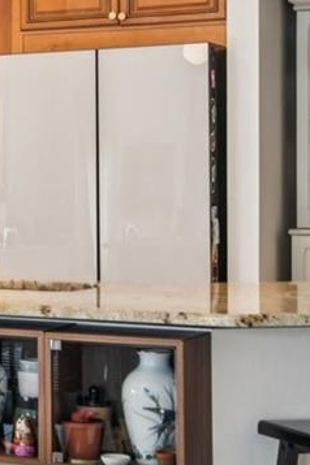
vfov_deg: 18.3
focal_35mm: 112
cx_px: -317
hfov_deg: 11.1
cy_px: 201
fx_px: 1447
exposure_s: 1/13
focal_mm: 25
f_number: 8
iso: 400
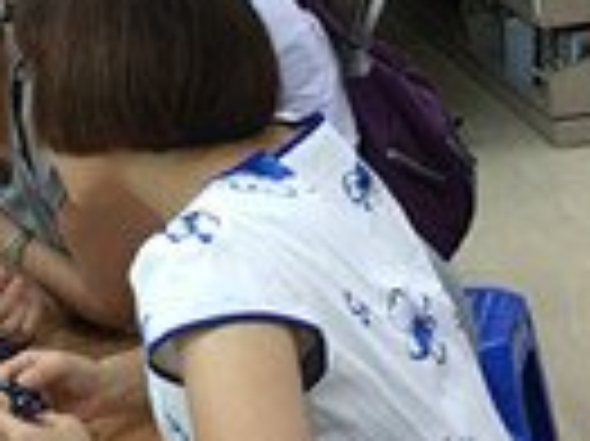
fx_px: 1890
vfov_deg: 13.1
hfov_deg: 17.3
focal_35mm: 111
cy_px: -52
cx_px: -18
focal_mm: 4.15
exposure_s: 1/17
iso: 40
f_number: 2.2
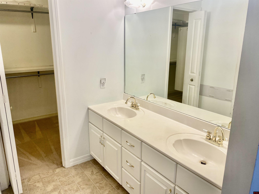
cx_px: 130
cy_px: 97
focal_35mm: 26
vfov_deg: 53.1
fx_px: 195
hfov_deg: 67.3
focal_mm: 4.25
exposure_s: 1/120
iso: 80
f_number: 1.8
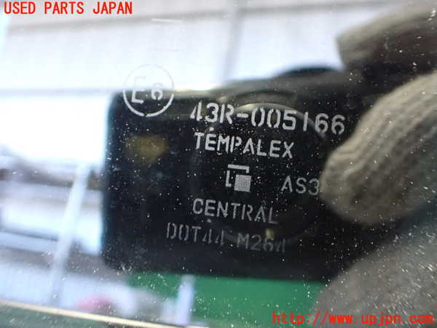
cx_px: 218
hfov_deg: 60.0
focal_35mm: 30
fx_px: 379
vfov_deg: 46.8
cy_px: 164
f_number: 2.3
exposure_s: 1/25
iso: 1600
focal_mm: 5.4
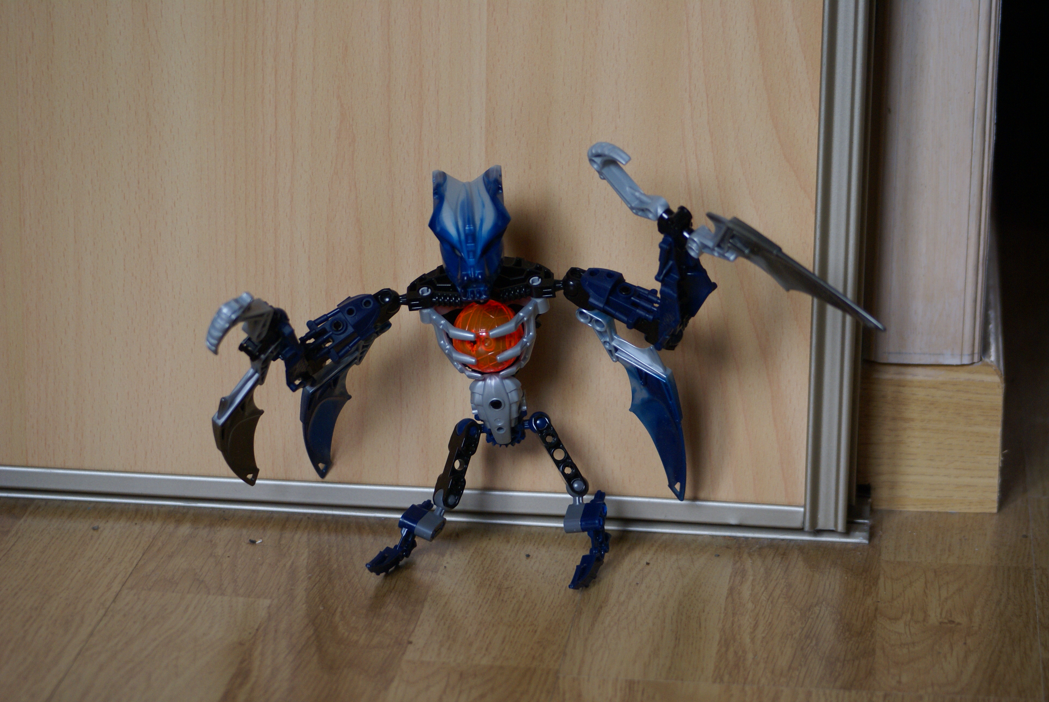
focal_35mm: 105
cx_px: 524
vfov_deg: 13.1
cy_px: 351
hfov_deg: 19.4
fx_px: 3063
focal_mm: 70
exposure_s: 1/125
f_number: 4.5
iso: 320
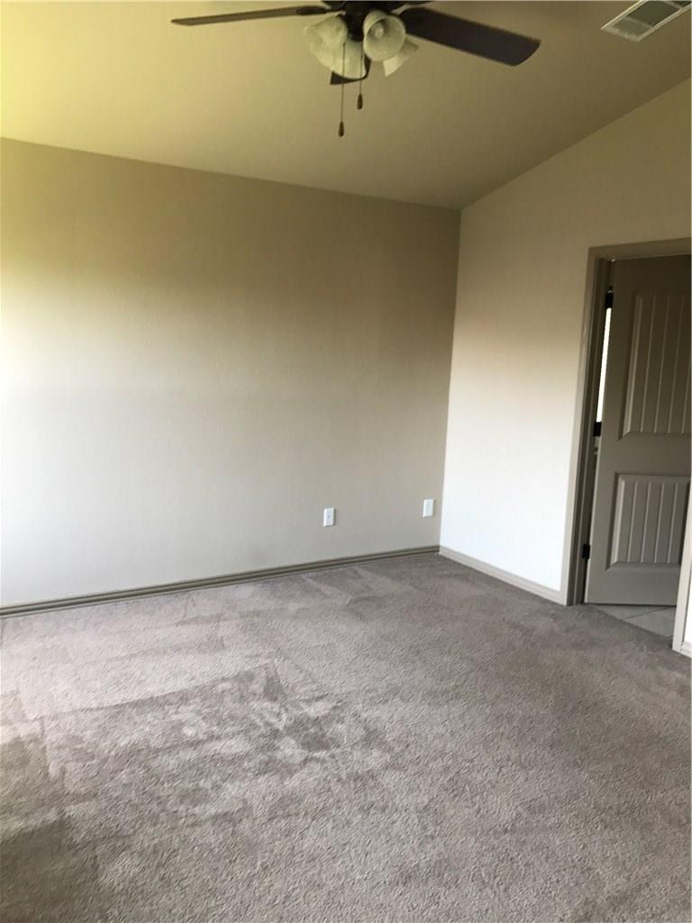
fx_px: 746
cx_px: 346
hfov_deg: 49.7
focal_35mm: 28
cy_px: 462
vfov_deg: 63.4
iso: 64
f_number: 1.8
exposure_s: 1/30
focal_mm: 3.99
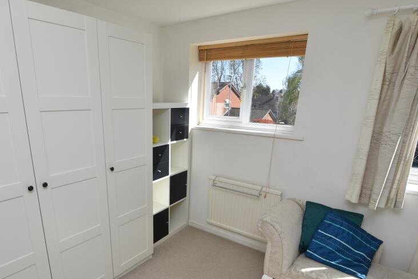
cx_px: 178
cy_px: 184
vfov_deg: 58.3
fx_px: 244
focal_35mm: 21
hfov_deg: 80.7
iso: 100
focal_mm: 10
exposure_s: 1/160
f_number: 6.3
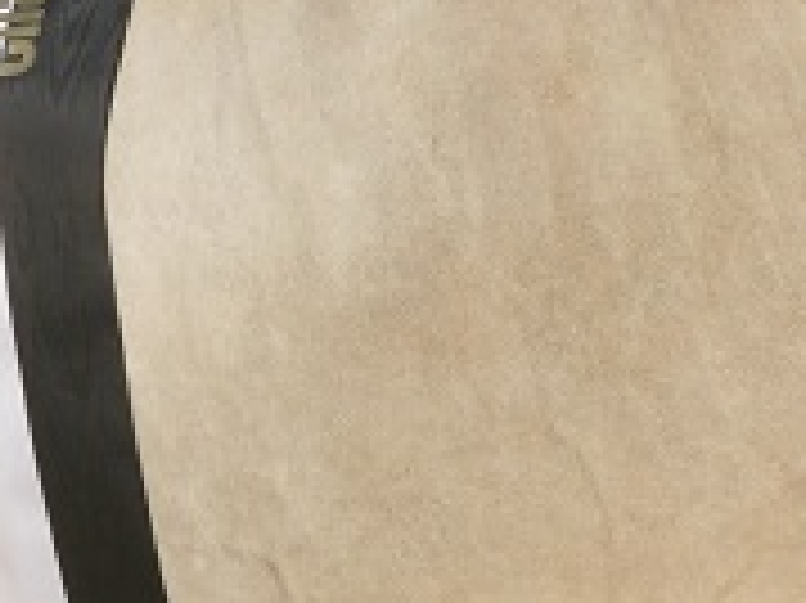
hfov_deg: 7.8
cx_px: 32
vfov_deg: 5.9
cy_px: 544
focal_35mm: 252
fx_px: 5864
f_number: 11
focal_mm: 26
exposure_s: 1/320
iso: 200
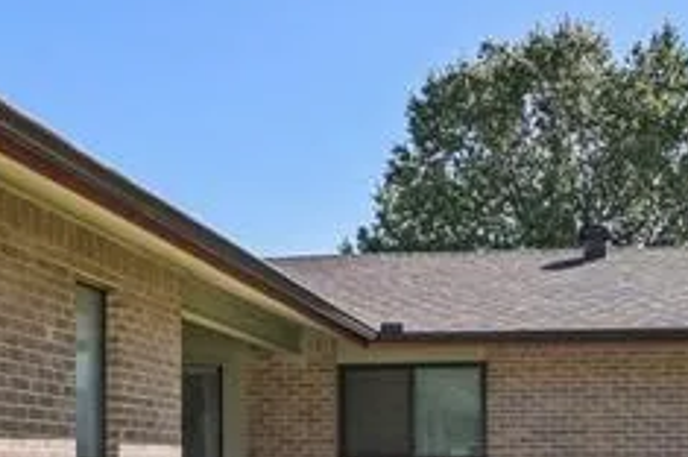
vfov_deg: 21.6
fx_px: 1164
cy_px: 423
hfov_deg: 32.8
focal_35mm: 61
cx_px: 404
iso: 400
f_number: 8
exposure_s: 1/1000
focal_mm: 14
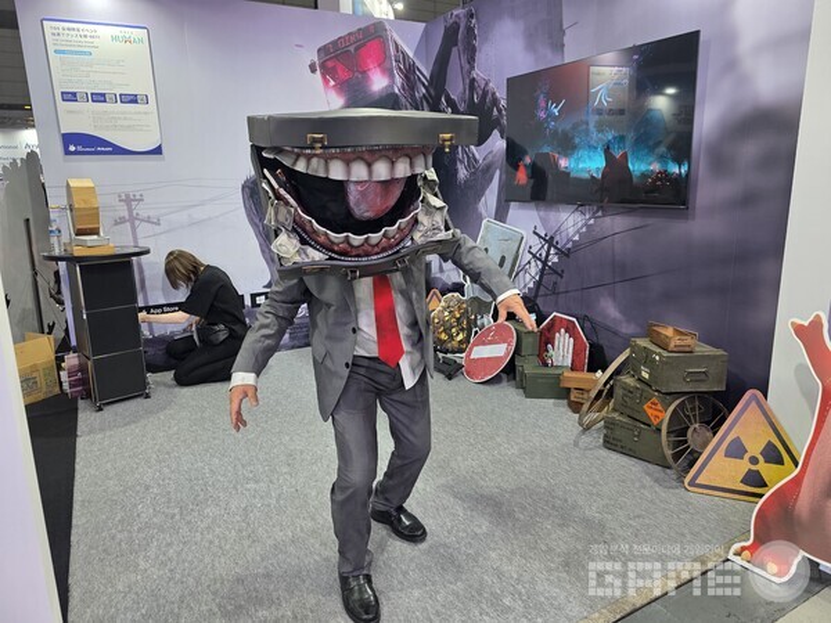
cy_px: 312
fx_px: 552
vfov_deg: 58.9
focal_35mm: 23
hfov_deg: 73.9
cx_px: 416
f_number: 1.7
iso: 125
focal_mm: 6.3
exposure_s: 1/100
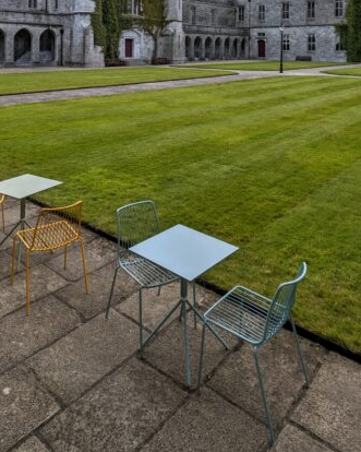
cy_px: 41
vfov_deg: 52.7
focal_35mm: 29
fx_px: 387
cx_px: 154
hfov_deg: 49.8
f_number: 1.95
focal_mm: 2.23
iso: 37
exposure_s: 1/198
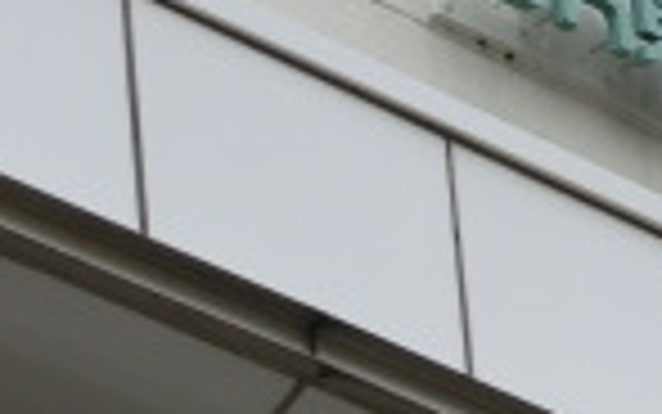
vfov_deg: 2.7
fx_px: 8916
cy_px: 104
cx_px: 1234
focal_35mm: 494
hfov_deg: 4.2
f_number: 5.7
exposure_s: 1/125
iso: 80
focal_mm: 19.1
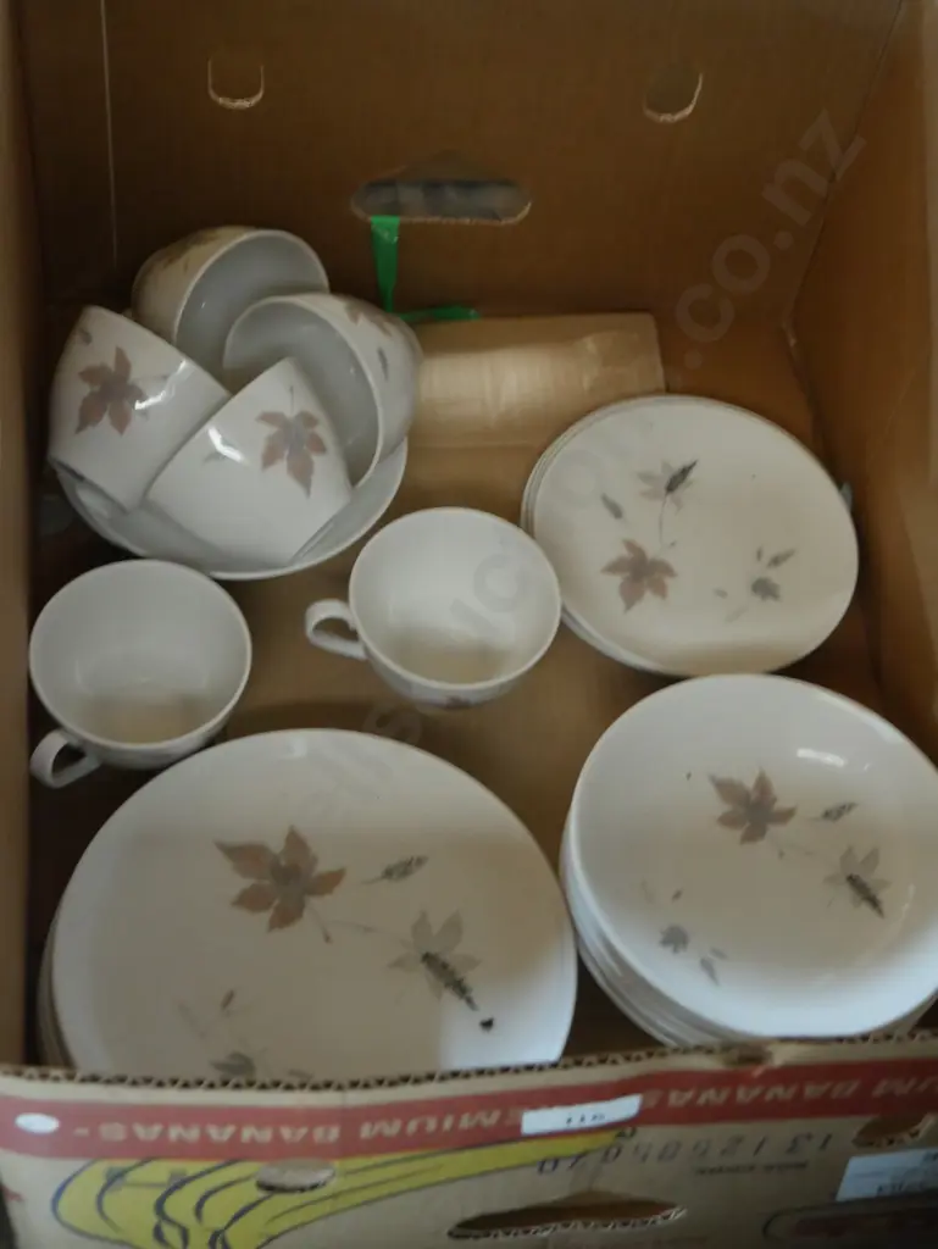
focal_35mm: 56
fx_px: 2022
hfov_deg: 26.1
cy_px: 624
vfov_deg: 34.3
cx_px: 469
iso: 3200
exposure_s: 1/10
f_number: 5.3
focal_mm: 28
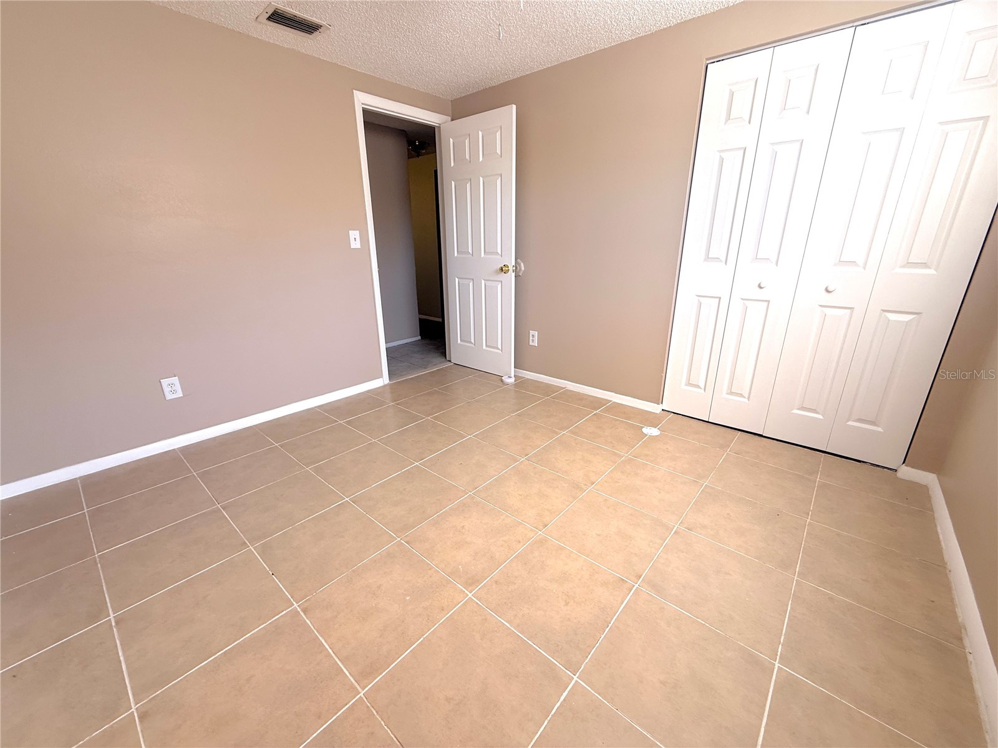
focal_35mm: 14
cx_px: 499
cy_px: 374
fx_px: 404
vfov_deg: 85.7
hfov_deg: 102.1
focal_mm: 2.22
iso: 80
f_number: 2.2
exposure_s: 1/99
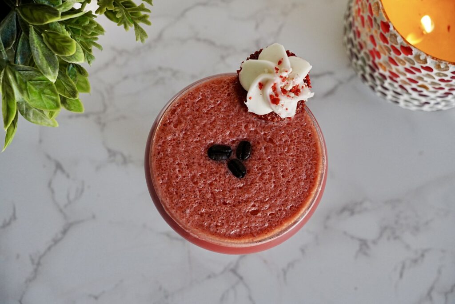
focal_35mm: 75
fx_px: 948
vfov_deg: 18.2
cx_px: 228
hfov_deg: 27.0
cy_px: 152
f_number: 5
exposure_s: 1/160
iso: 1000
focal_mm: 50
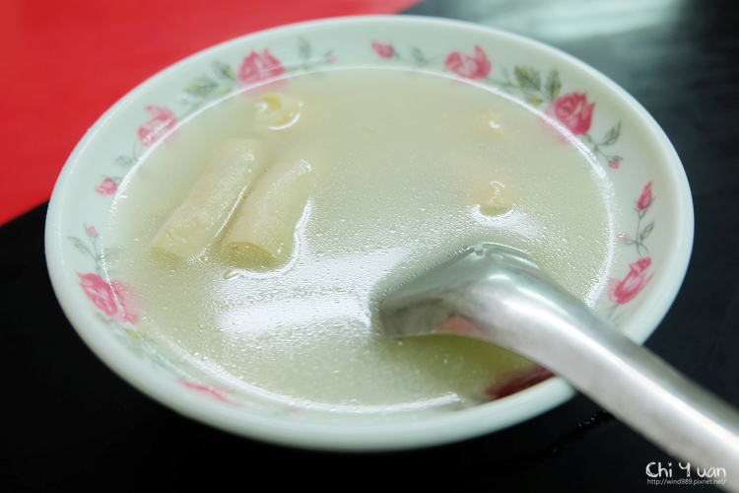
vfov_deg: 37.9
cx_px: 370
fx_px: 718
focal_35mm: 35
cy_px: 246
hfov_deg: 54.4
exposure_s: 1/30
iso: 640
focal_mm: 23.2
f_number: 4.2
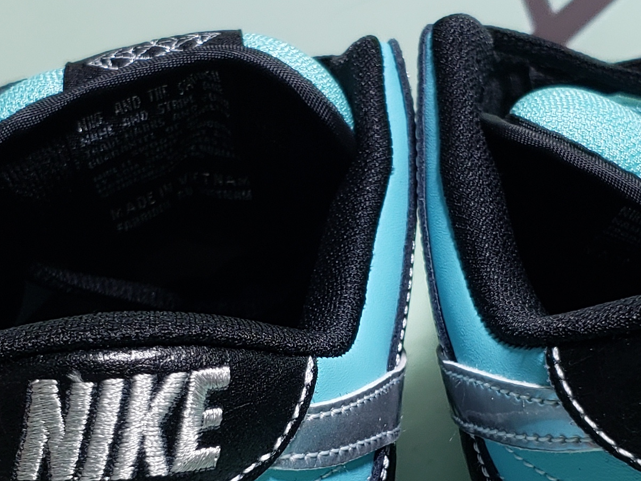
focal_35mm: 87
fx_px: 1611
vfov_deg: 16.9
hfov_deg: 22.5
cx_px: 358
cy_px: 363
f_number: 1.5
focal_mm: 4.3
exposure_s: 1/253
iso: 50
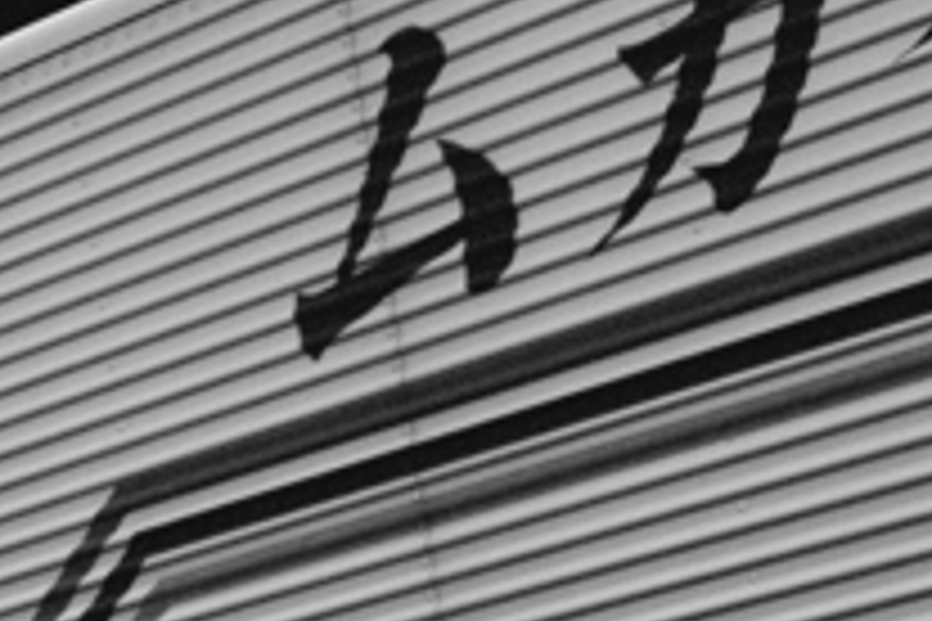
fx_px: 5255
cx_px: -1220
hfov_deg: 9.2
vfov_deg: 6.7
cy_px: 914
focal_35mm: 203
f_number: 10
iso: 800
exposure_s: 1/640
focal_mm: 24.2
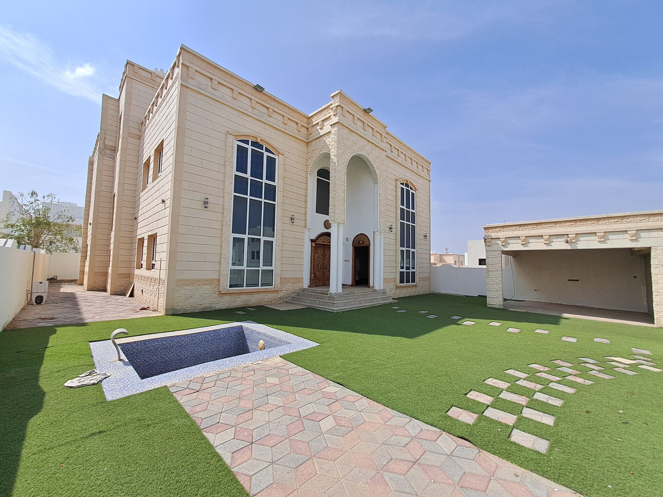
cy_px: 248
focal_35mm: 13
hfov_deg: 106.2
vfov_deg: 89.9
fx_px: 249
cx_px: 332
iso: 40
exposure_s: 1/3185
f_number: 2.2
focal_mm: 1.42
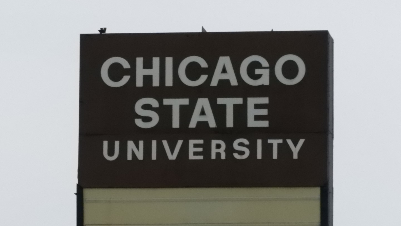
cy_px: 99
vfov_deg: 3.7
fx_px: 3487
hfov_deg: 6.6
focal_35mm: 328
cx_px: 200
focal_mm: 53.7
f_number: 7.7
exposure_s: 1/2000
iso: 1600
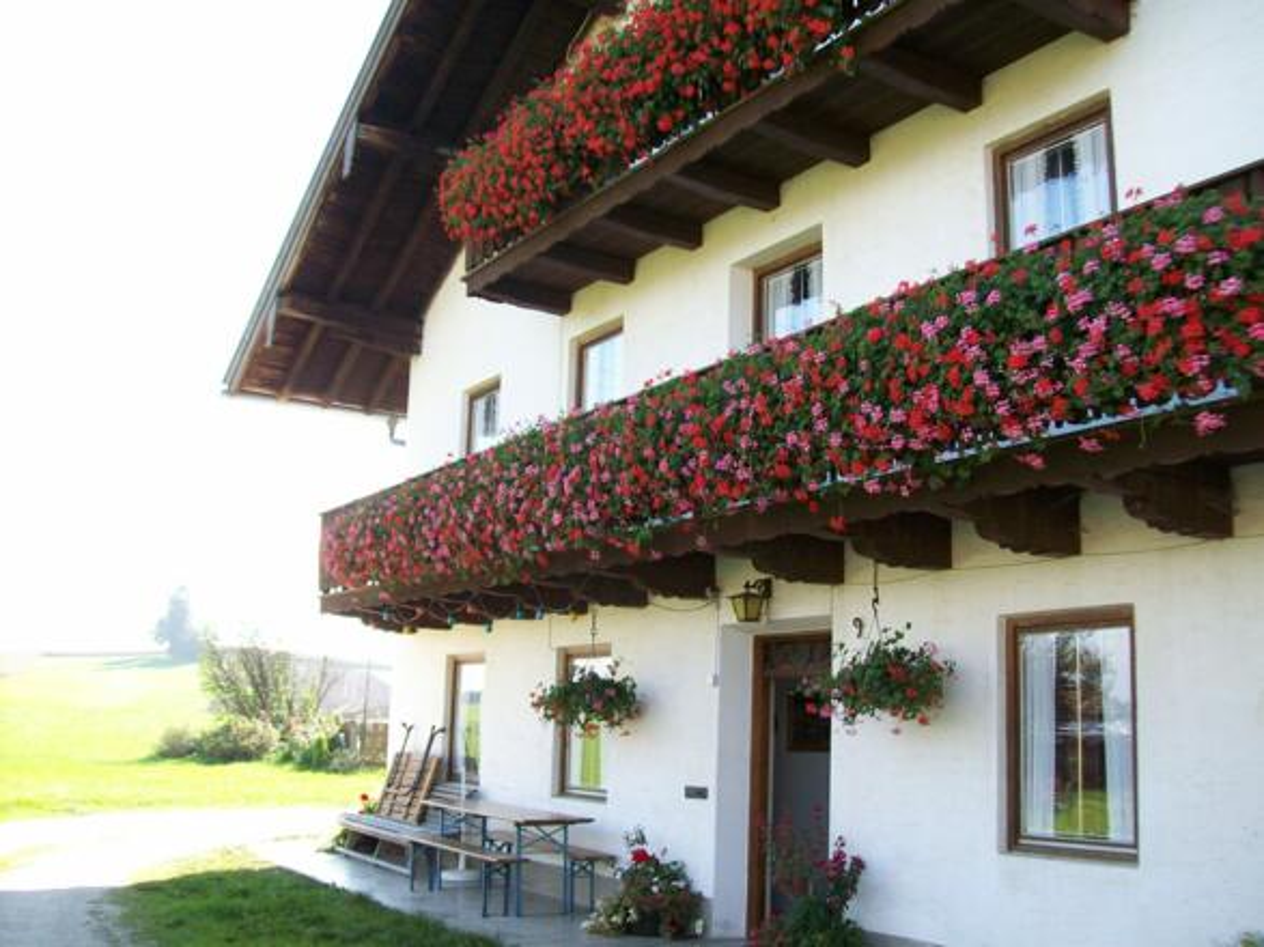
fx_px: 1314
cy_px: 474
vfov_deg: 39.6
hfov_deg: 51.4
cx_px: 632
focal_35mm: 36
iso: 80
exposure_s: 1/183
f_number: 2.7
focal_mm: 6
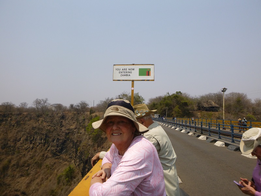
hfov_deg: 69.4
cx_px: 130
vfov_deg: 54.9
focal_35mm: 25
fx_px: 188
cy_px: 98
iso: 100
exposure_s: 1/800
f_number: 3.9
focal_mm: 4.5
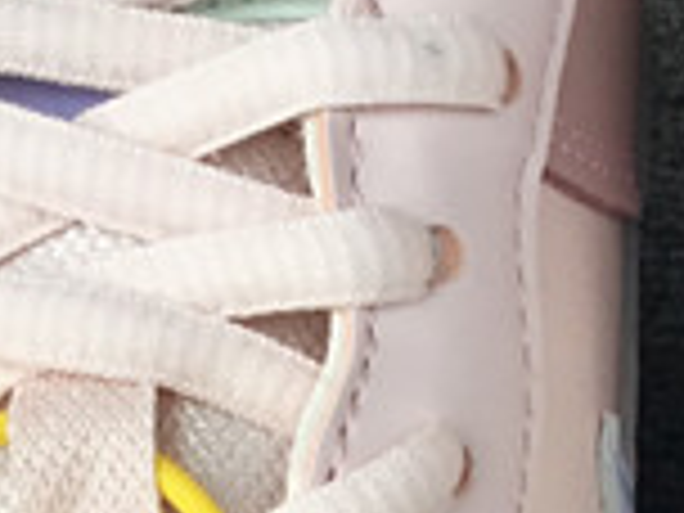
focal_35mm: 183
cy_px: 1280
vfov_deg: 7.5
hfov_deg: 10.6
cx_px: 792
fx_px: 3616
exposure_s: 1/122
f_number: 2.4
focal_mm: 3.3
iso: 25
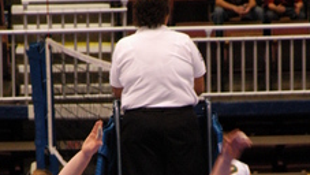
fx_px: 3273
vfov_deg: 3.0
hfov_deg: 5.4
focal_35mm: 398
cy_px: 316
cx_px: 167
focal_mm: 120
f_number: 7.1
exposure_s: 1/100
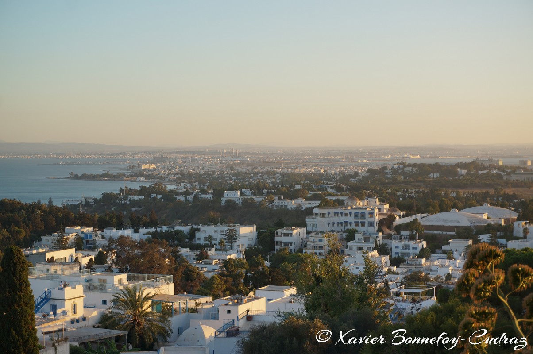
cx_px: 266
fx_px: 1109
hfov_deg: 27.0
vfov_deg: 18.1
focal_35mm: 75
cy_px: 177
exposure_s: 1/125
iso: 100
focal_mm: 50
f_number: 5.6
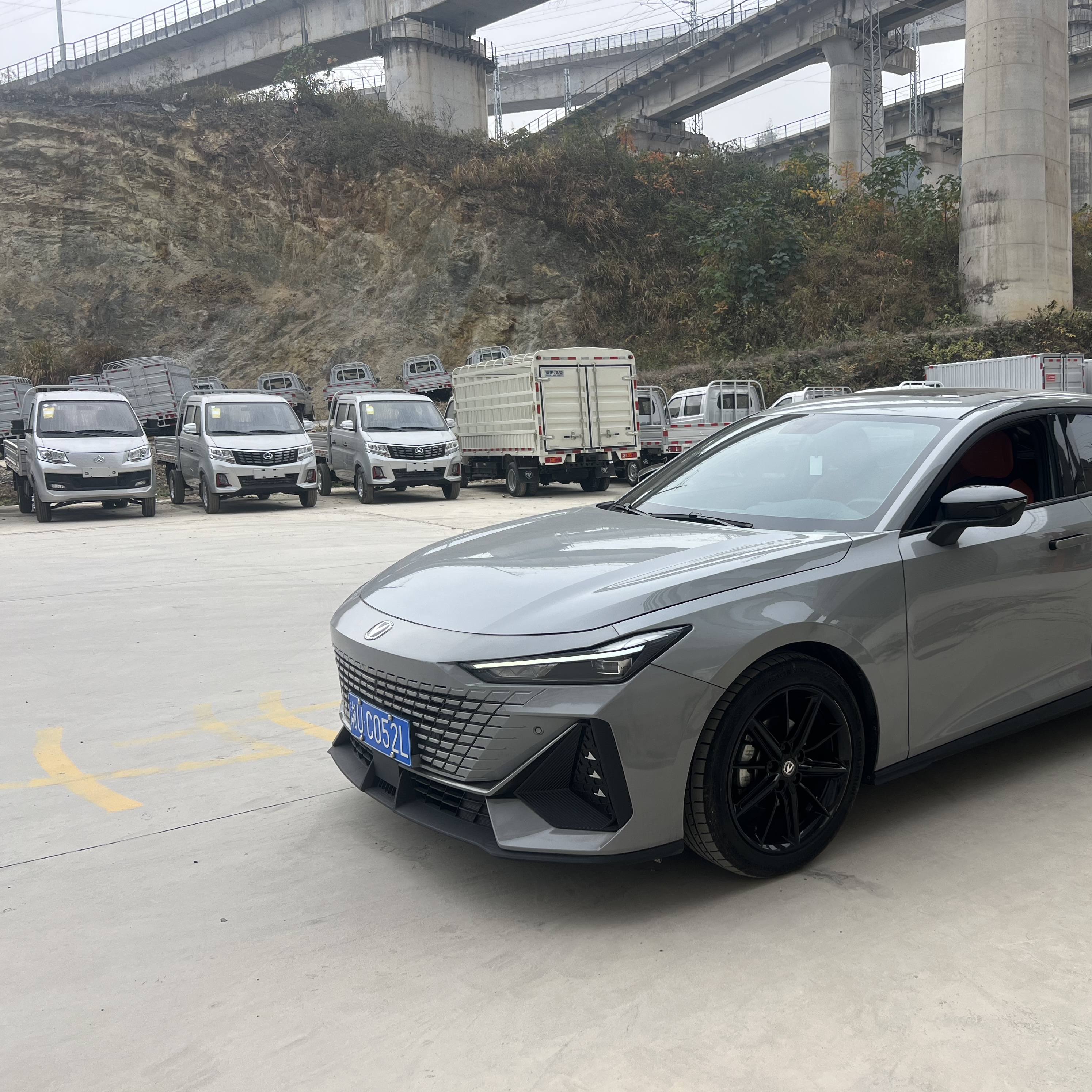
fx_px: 1106
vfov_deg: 52.5
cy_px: 547
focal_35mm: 31
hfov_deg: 51.6
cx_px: 725
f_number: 1.5
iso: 50
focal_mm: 5.7
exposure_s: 1/1135
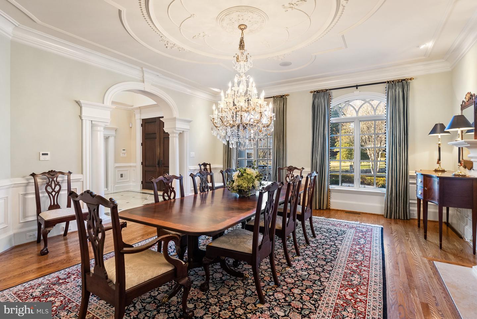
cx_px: 238
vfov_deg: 69.0
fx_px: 232
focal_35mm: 18
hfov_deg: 91.6
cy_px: 160
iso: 800
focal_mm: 17.5
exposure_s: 1/25
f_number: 4
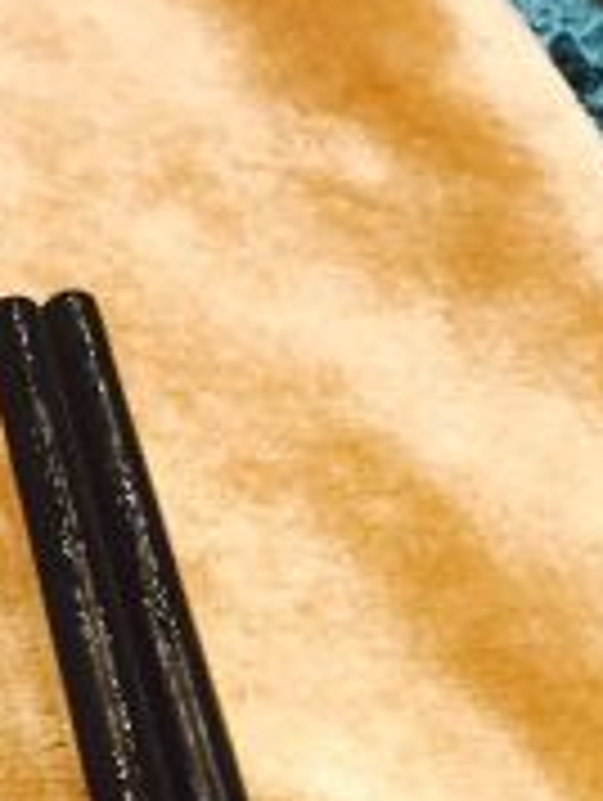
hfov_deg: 11.9
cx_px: -506
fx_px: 2641
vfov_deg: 16.0
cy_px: -338
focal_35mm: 114
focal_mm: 4.15
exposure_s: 1/33
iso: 160
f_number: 2.2
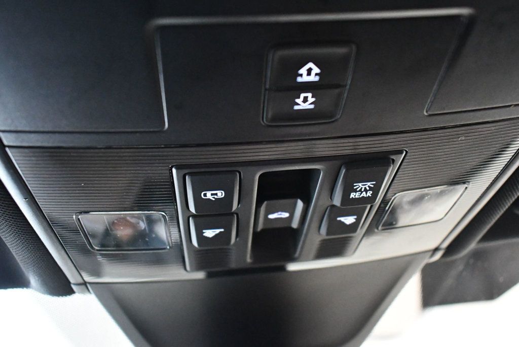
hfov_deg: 53.1
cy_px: 174
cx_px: 260
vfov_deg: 37.0
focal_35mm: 36
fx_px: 520
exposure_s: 1/60
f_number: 3.5
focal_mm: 18
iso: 6400
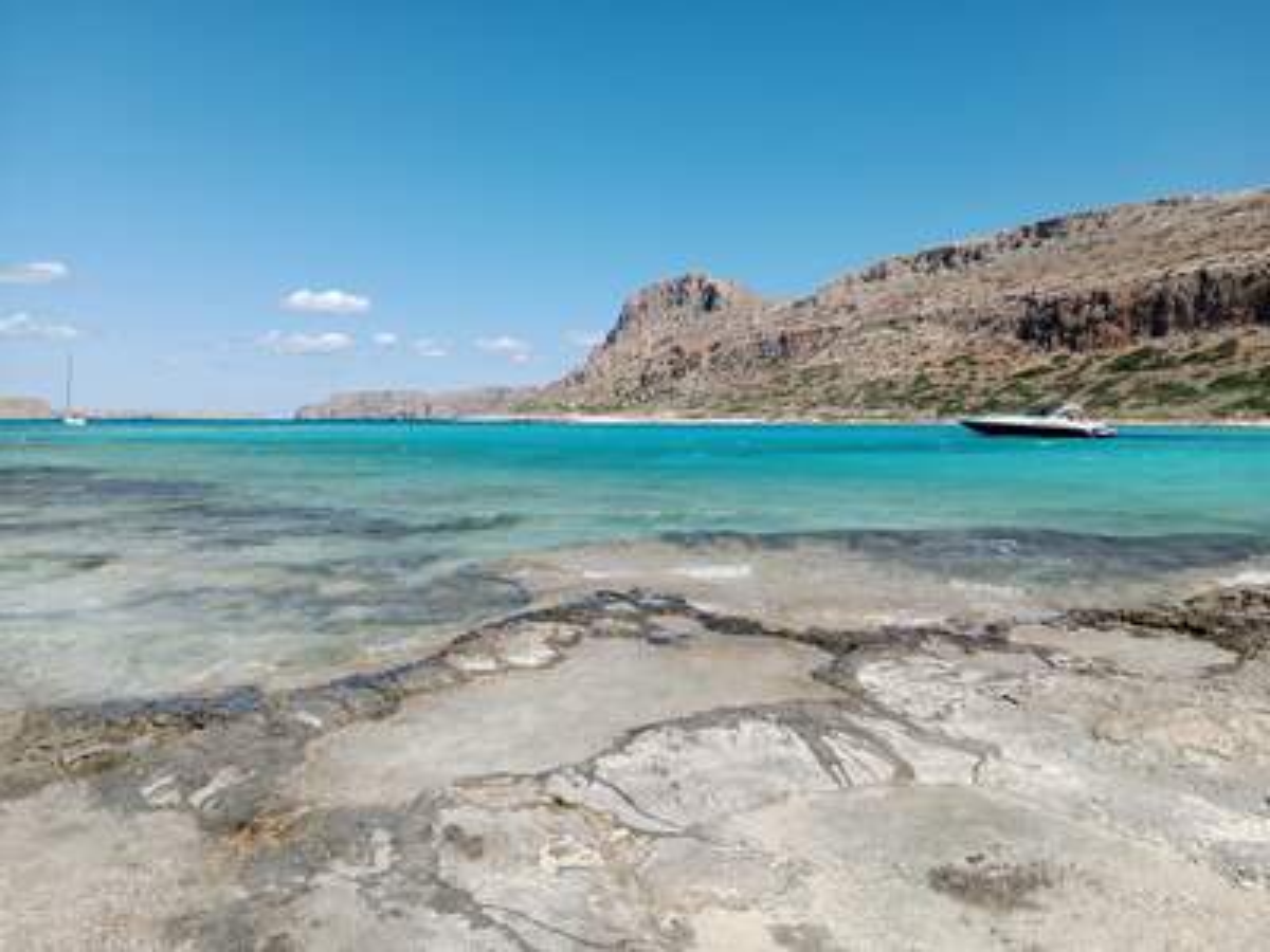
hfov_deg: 67.3
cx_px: 635
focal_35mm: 26
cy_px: 476
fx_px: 954
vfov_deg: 53.1
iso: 101
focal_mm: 3.96
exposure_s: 1/608
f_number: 1.8
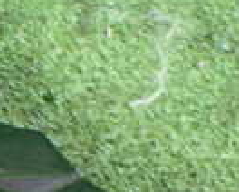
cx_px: -186
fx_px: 942
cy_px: 112
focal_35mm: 133
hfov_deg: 13.1
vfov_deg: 11.6
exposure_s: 1/50
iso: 800
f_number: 2.3
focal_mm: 5.4
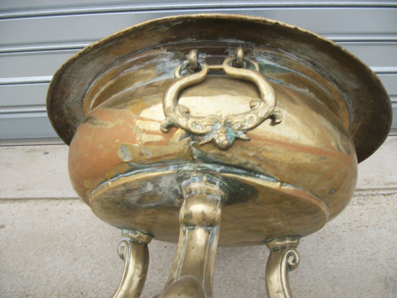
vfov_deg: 44.2
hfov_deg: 56.8
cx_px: 198
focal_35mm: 32
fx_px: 367
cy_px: 149
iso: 80
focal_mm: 5.7
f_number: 8.8
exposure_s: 1/60
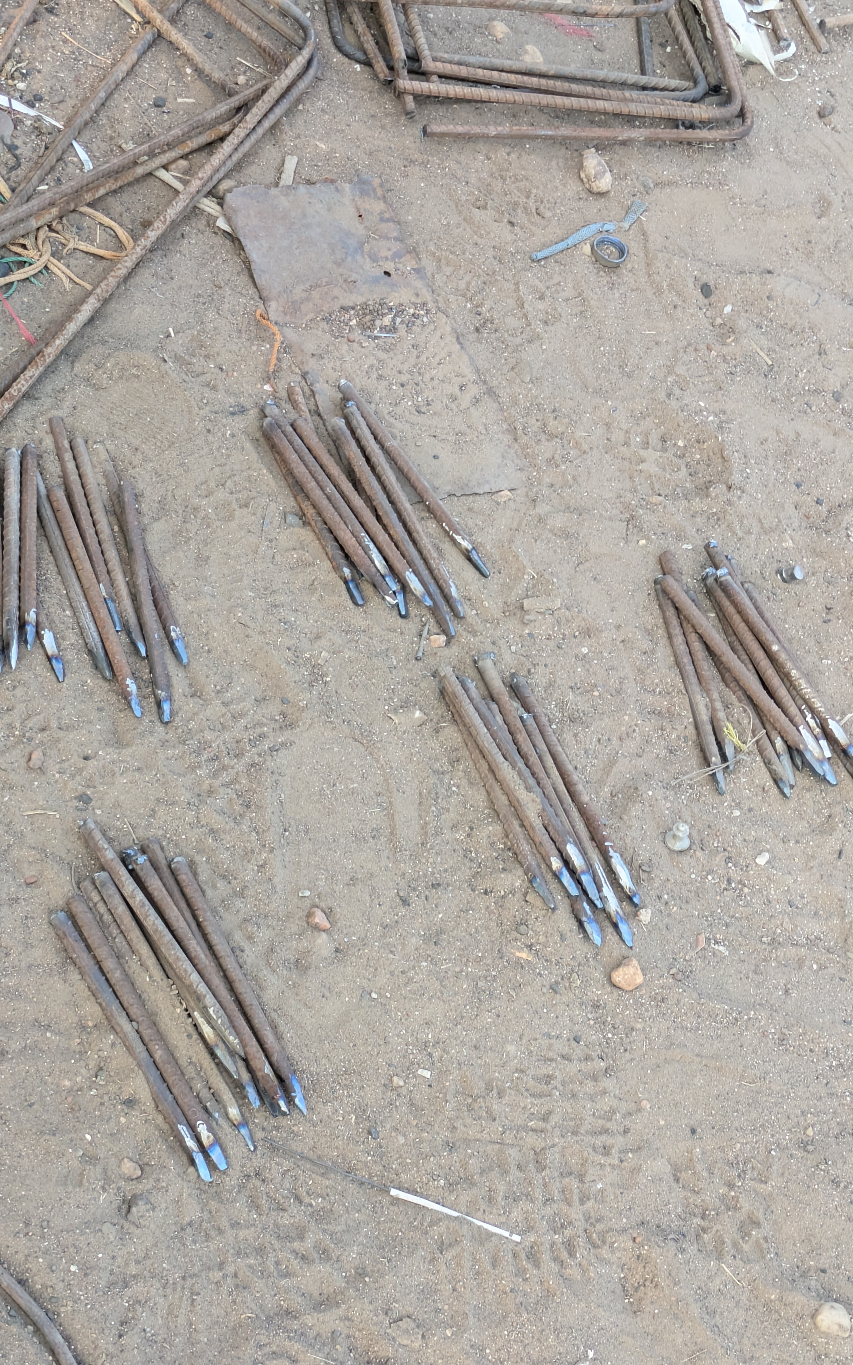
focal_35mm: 57
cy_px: 696
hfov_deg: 22.7
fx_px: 2120
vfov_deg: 35.7
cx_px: 385
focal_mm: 5.43
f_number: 1.89
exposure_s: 1/312
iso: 126
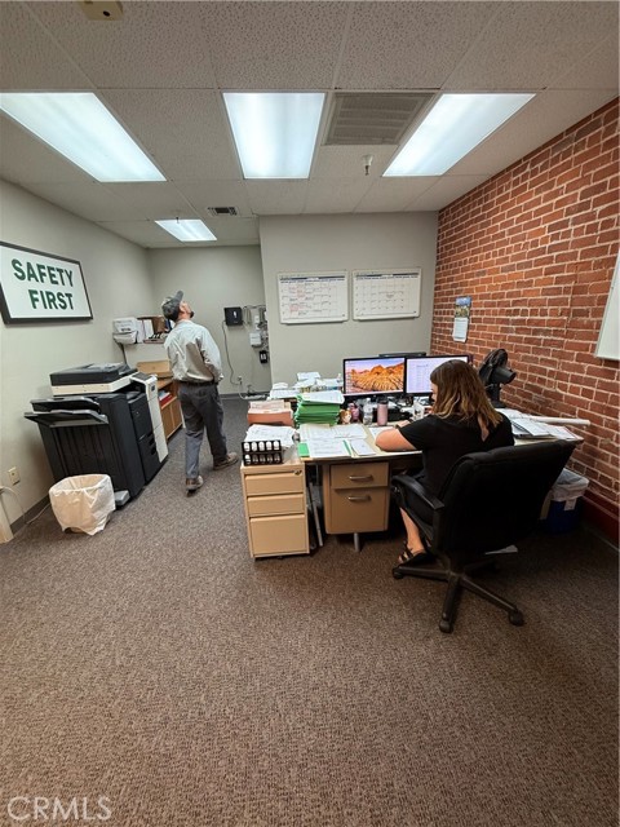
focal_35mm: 14
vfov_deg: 102.1
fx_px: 334
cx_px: 310
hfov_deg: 85.7
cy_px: 414
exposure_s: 1/60
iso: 160
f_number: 2.2
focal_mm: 2.22
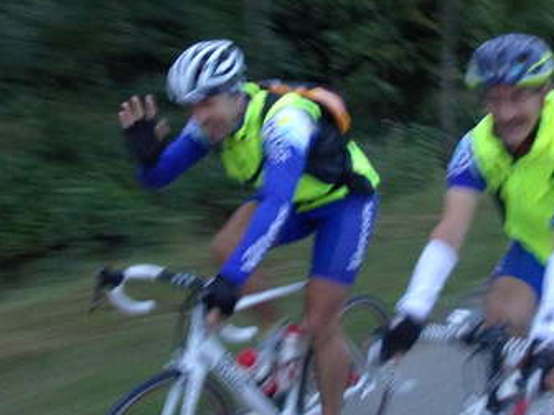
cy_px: 143
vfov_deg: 28.9
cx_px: 361
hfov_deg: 37.8
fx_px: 800
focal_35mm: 50
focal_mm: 4
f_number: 2.7
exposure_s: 1/20
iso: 200
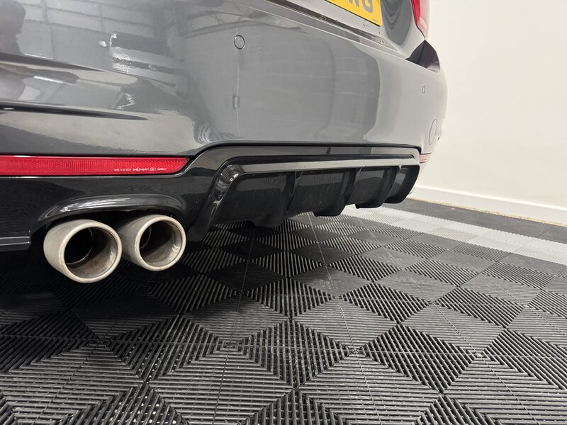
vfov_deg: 56.8
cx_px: 284
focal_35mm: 24
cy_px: 212
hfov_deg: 71.6
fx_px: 393
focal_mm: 6.76
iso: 800
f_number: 1.78
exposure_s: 1/50
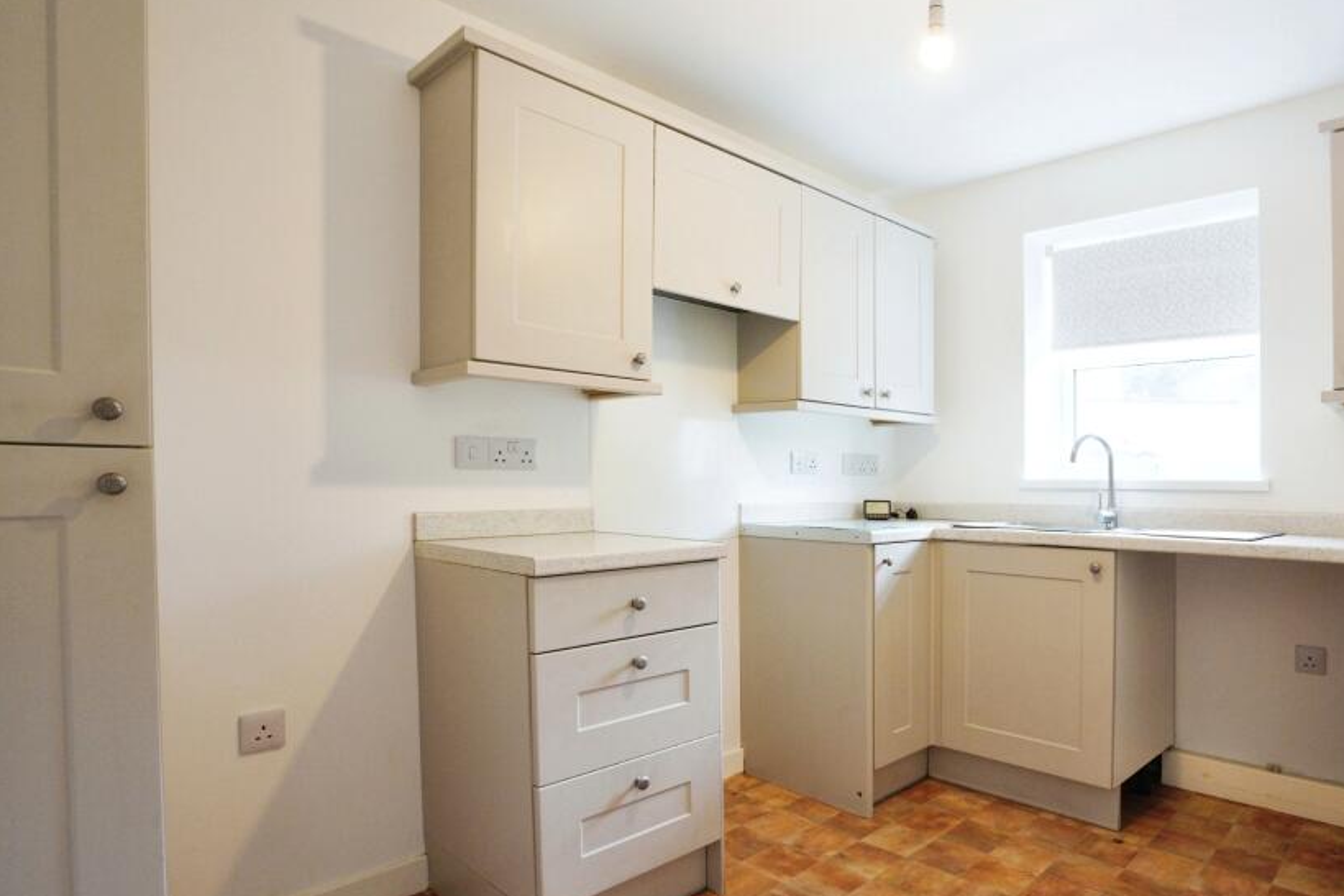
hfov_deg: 82.5
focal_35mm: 20
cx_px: 835
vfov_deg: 61.9
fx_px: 747
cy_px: 470
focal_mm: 16
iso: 1250
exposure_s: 1/8
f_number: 9
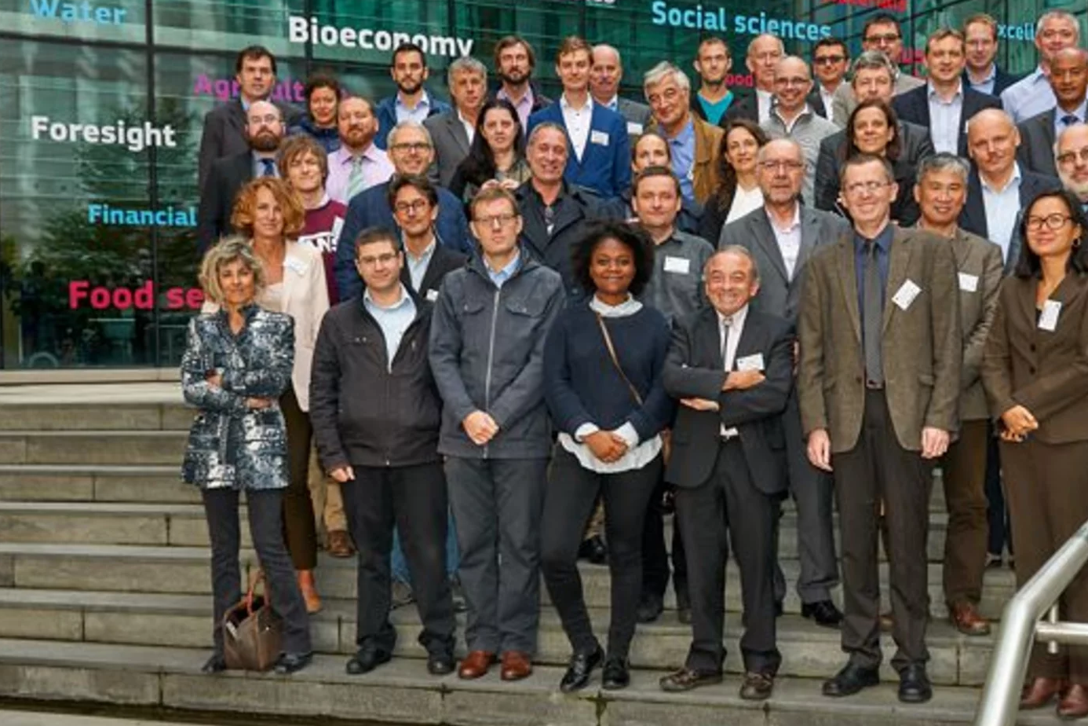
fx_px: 1390
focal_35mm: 46
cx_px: 632
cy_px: 368
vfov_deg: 29.2
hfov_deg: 42.6
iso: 400
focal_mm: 26
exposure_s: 1/250
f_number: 8
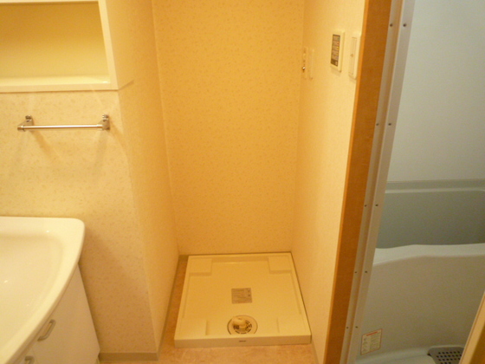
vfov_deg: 54.9
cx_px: 242
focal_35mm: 25
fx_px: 350
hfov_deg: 69.4
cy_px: 182
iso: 400
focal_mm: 4.4
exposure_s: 1/30
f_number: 2.8
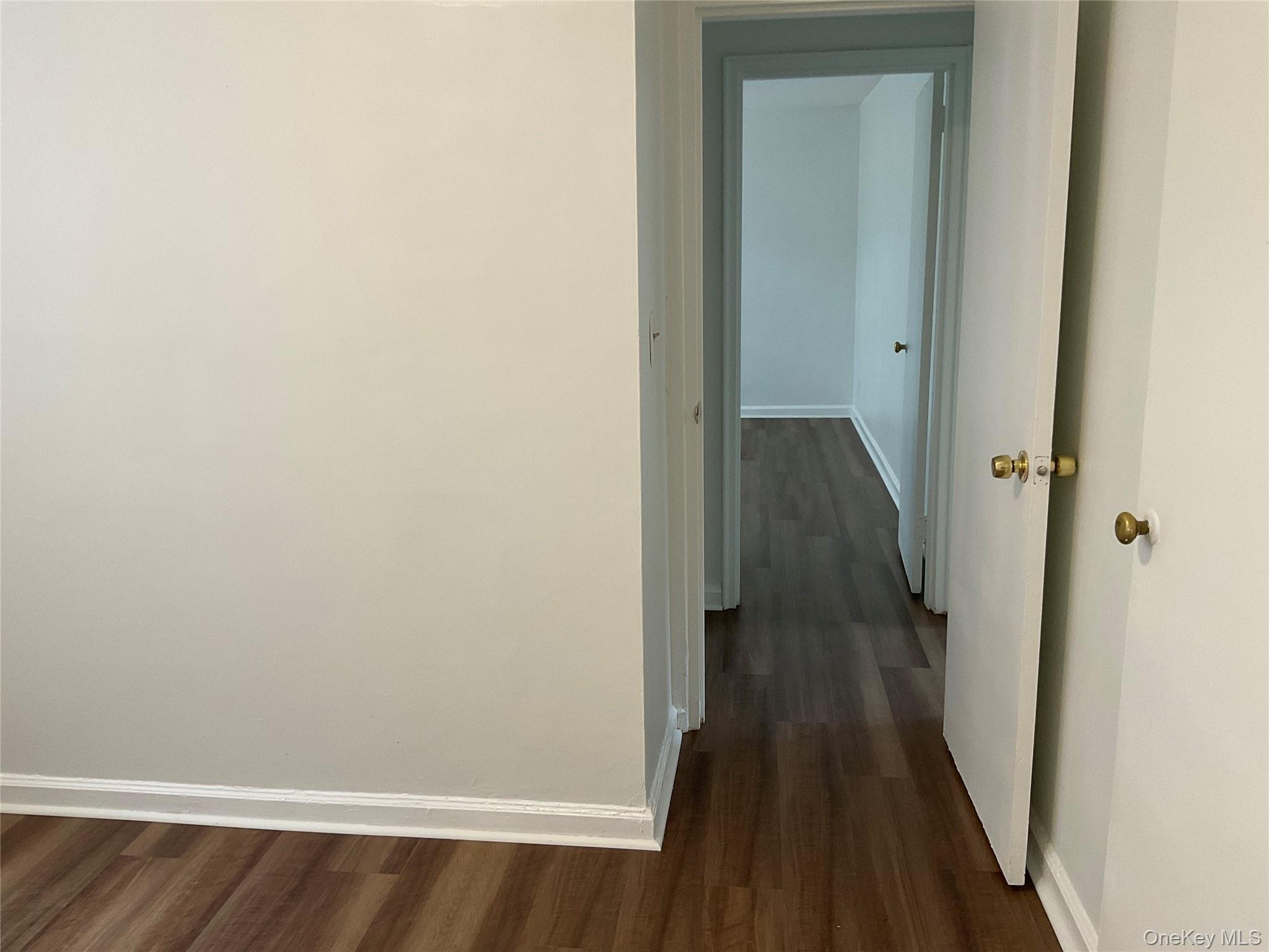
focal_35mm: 29
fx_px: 1063
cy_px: 476
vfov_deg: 48.2
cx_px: 634
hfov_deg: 61.7
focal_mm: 3
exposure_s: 1/60
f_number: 1.8
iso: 100
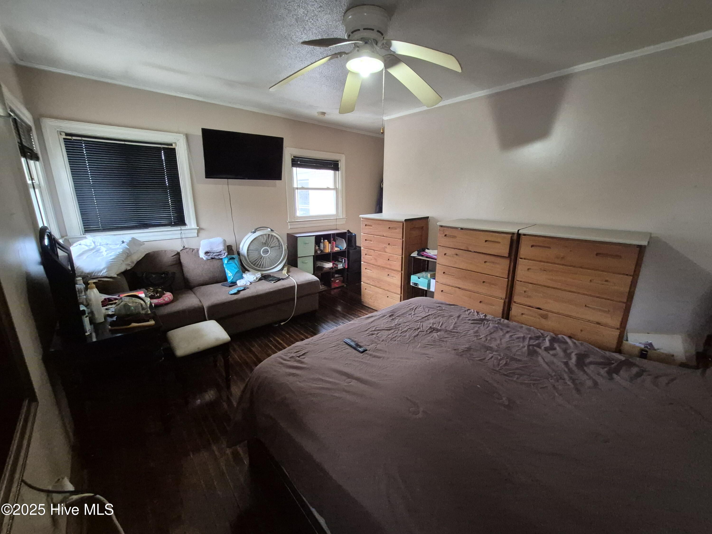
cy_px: 267
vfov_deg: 89.9
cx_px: 356
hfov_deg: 106.2
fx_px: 267
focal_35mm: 13
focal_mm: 1.74
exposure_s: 1/60
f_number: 2.2
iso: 1600
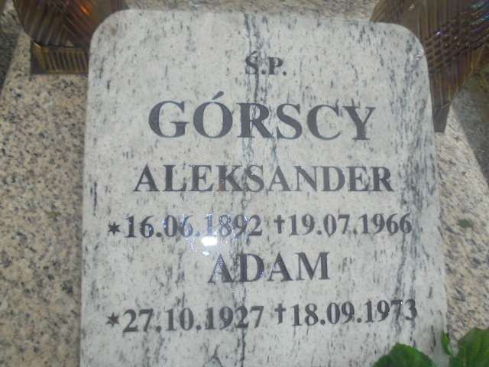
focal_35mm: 29
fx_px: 410
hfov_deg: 61.7
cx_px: 244
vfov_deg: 48.2
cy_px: 184
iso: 100
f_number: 3.7
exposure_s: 1/100
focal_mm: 5.3
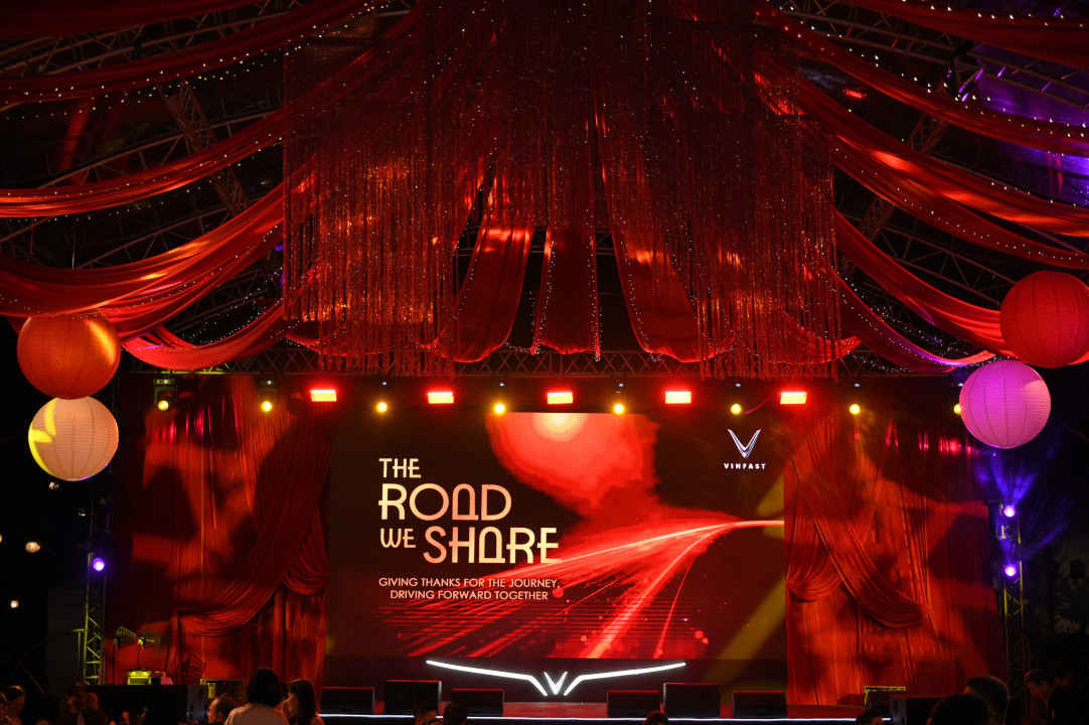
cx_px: 544
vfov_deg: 27.0
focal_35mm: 50
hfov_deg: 39.6
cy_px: 362
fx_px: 1512
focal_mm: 50
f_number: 2.8
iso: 500
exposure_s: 1/200
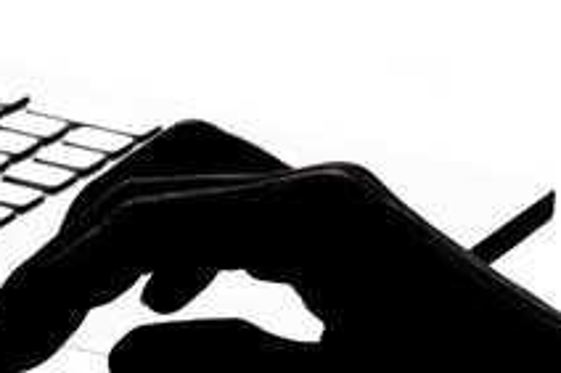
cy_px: 320
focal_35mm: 331
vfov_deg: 4.1
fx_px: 5154
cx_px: -296
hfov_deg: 6.2
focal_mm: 90
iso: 100
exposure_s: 1/40
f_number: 11
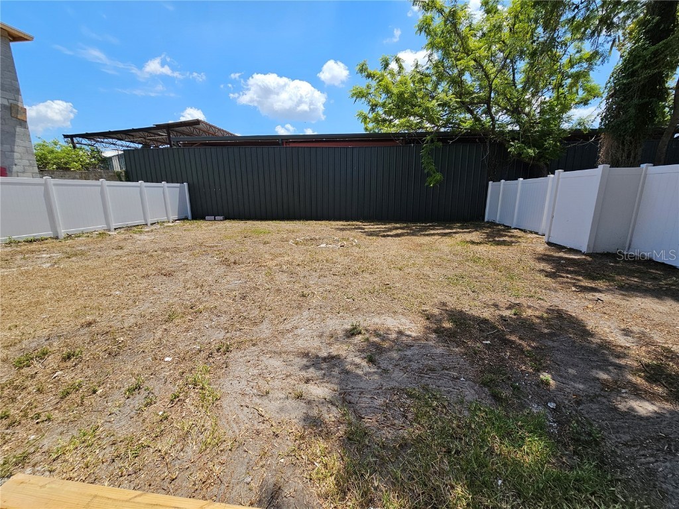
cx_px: 340
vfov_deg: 89.9
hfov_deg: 106.2
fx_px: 255
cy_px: 254
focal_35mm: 13
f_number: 2.2
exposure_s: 1/1884
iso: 50
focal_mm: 2.2
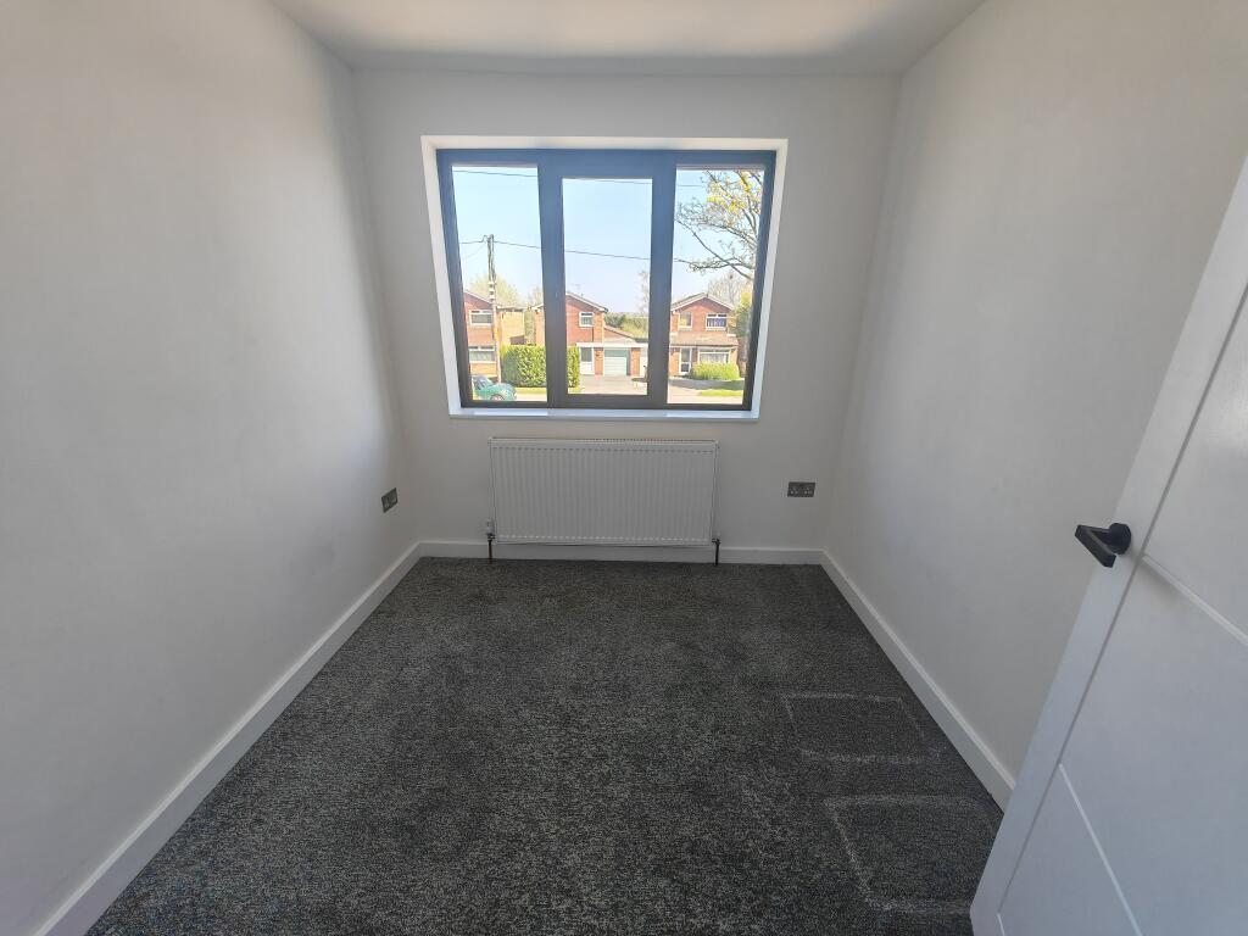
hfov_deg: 106.2
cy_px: 468
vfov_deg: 89.9
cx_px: 624
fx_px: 469
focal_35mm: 13
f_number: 2
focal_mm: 1.82
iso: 64
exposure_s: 1/100
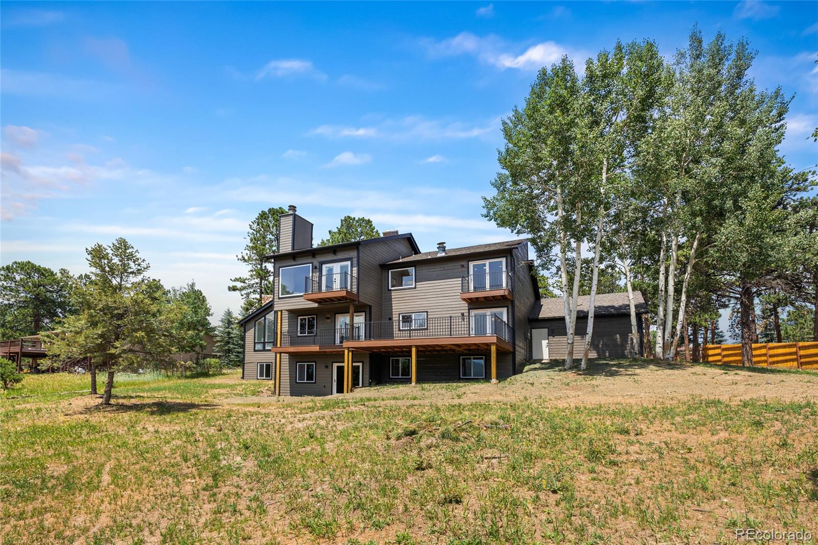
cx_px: 409
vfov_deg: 72.0
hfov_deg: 95.0
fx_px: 375
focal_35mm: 16
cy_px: 272
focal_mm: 16.5
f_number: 8
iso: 160
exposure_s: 1/250
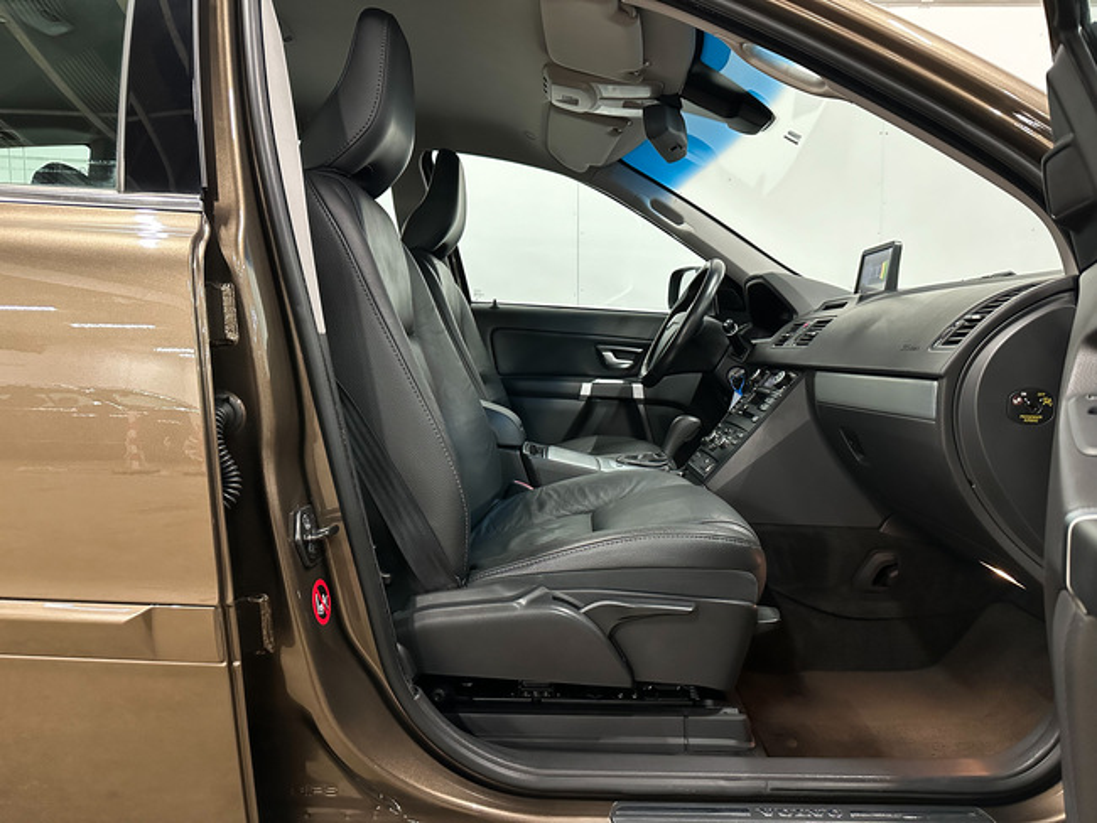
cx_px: 548
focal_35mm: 24
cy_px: 412
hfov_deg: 71.6
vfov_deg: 56.8
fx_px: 761
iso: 1000
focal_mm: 6.86
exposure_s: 1/45
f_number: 1.8
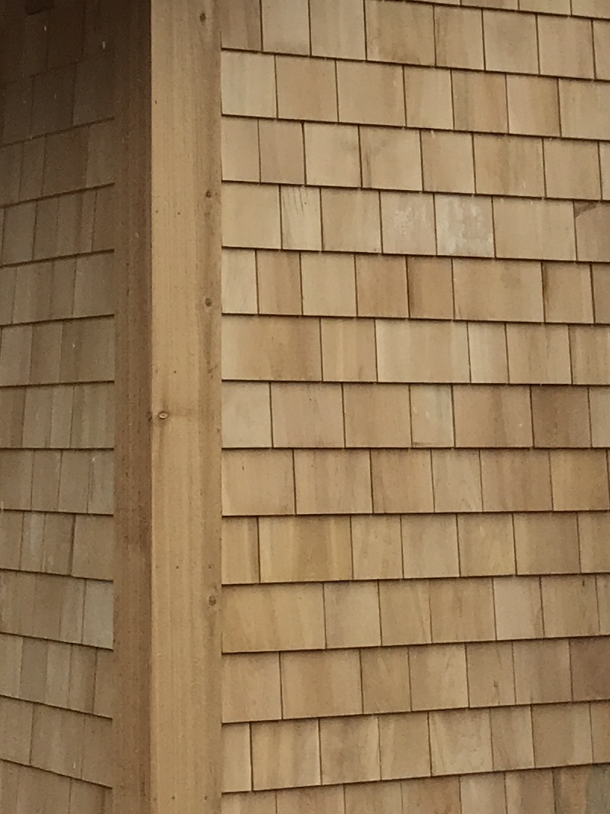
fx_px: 2468
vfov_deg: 18.7
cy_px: 285
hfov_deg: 14.1
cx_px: 223
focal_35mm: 105
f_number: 1.8
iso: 20
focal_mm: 3.99
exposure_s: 1/312
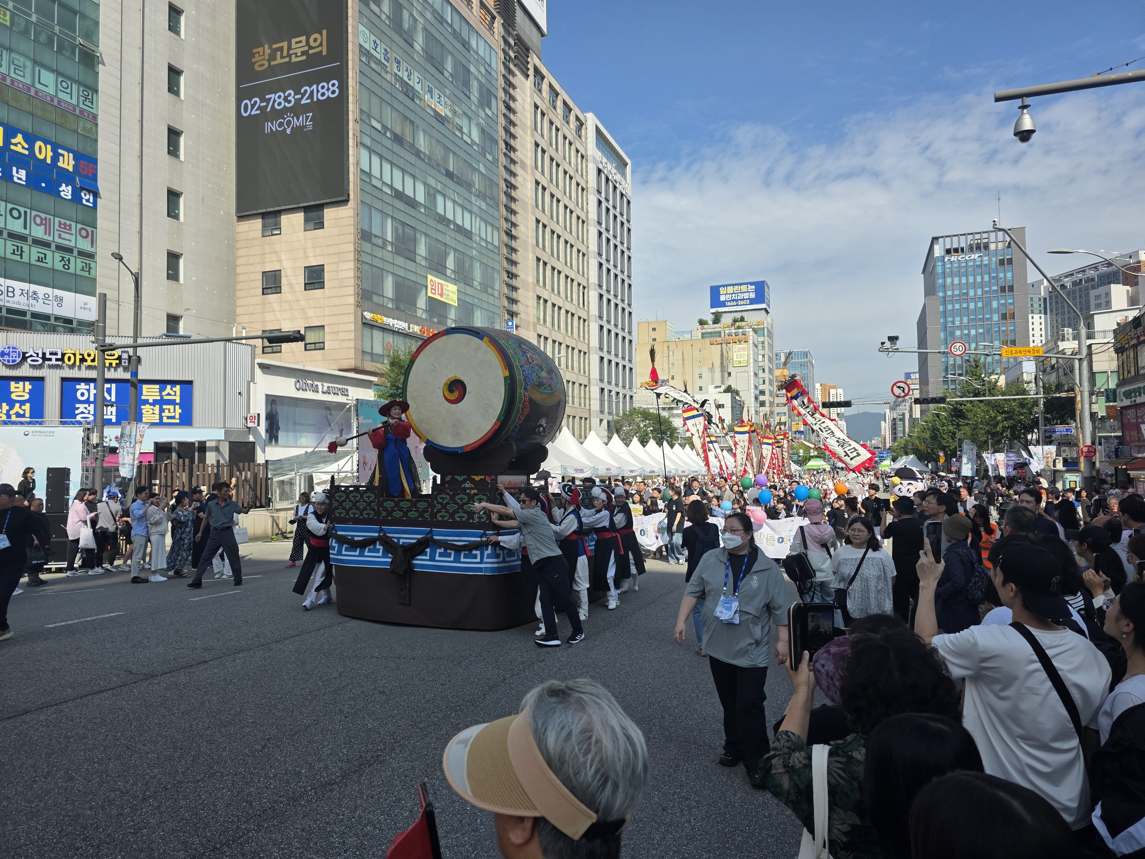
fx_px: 761
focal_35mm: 23
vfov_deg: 58.9
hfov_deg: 73.9
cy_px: 430
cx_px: 572
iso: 80
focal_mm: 6.3
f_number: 1.7
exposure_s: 1/5296
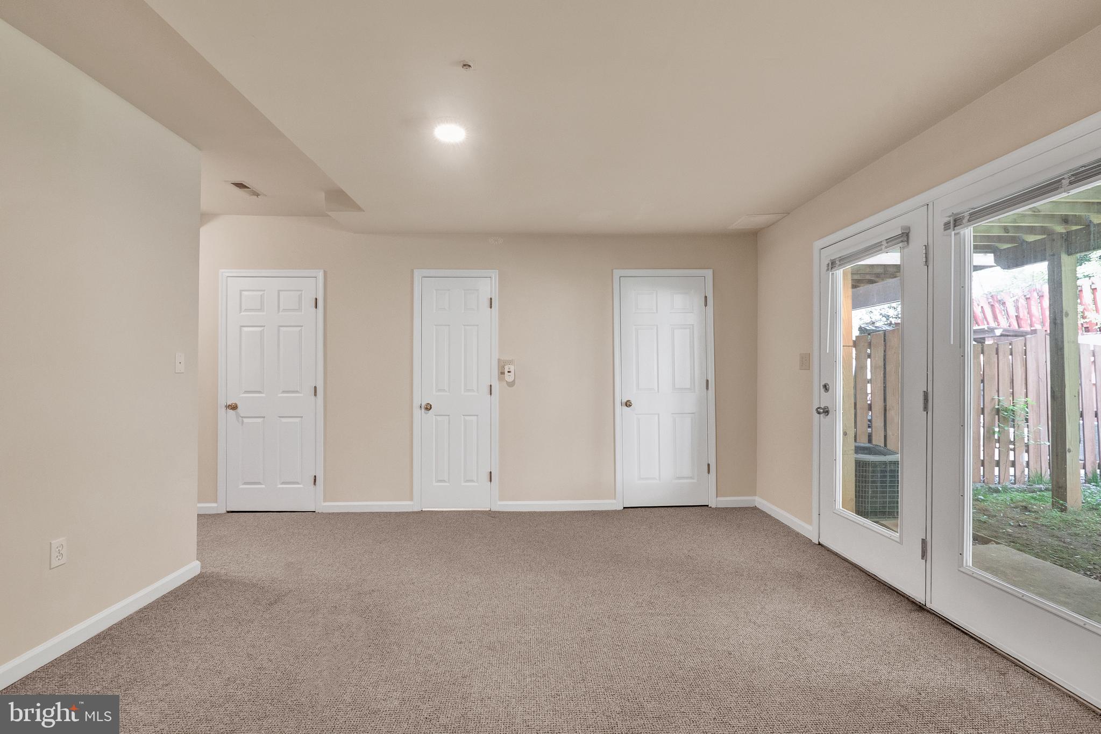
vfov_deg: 81.2
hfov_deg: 104.3
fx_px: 428
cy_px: 367
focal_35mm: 14
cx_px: 550
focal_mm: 7
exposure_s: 1/25
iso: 640
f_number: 4
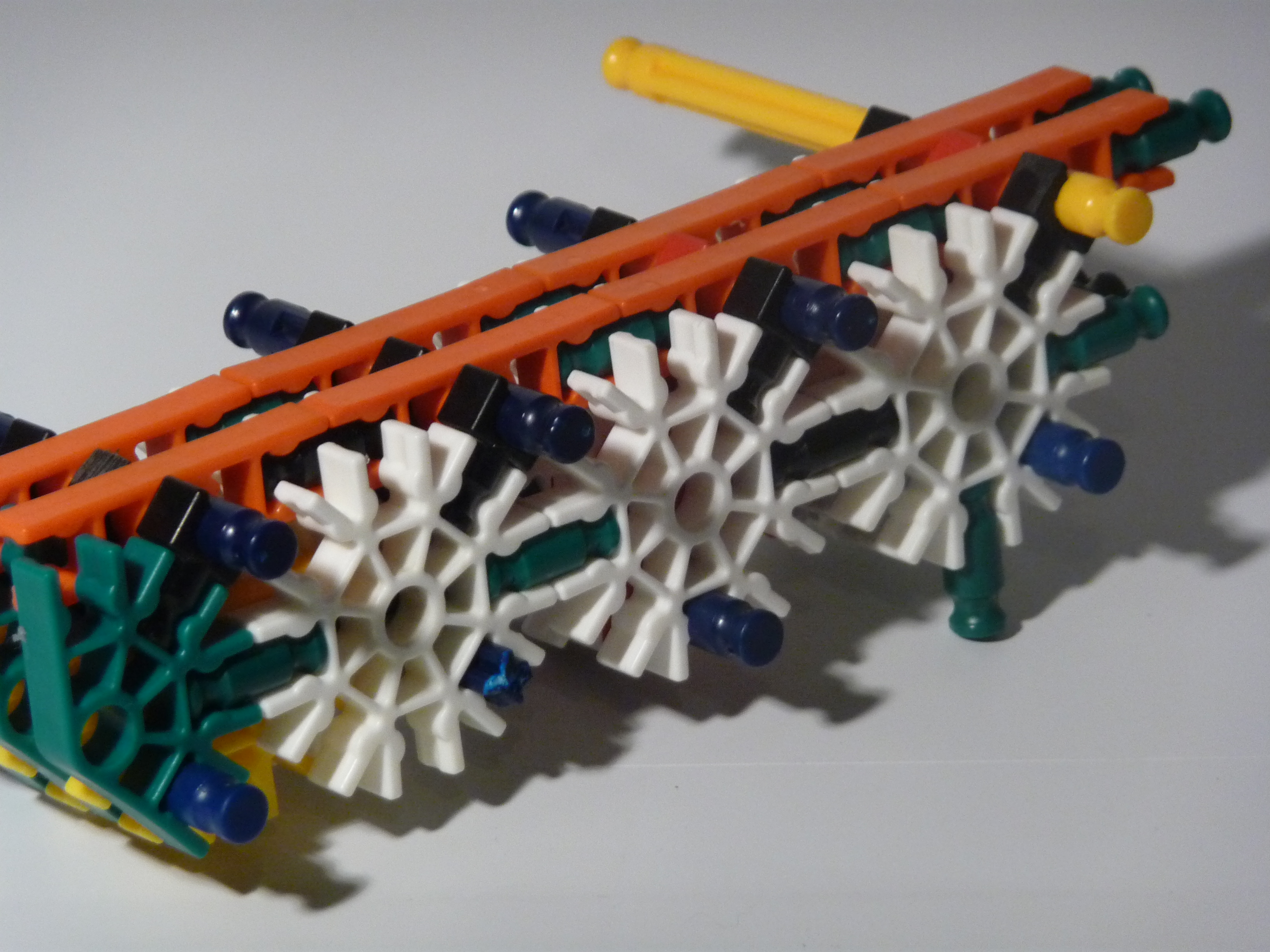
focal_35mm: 256
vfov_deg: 5.8
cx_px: 635
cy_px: 476
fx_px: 9392
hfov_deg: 7.7
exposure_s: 1/30
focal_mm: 44
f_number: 4.9
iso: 400
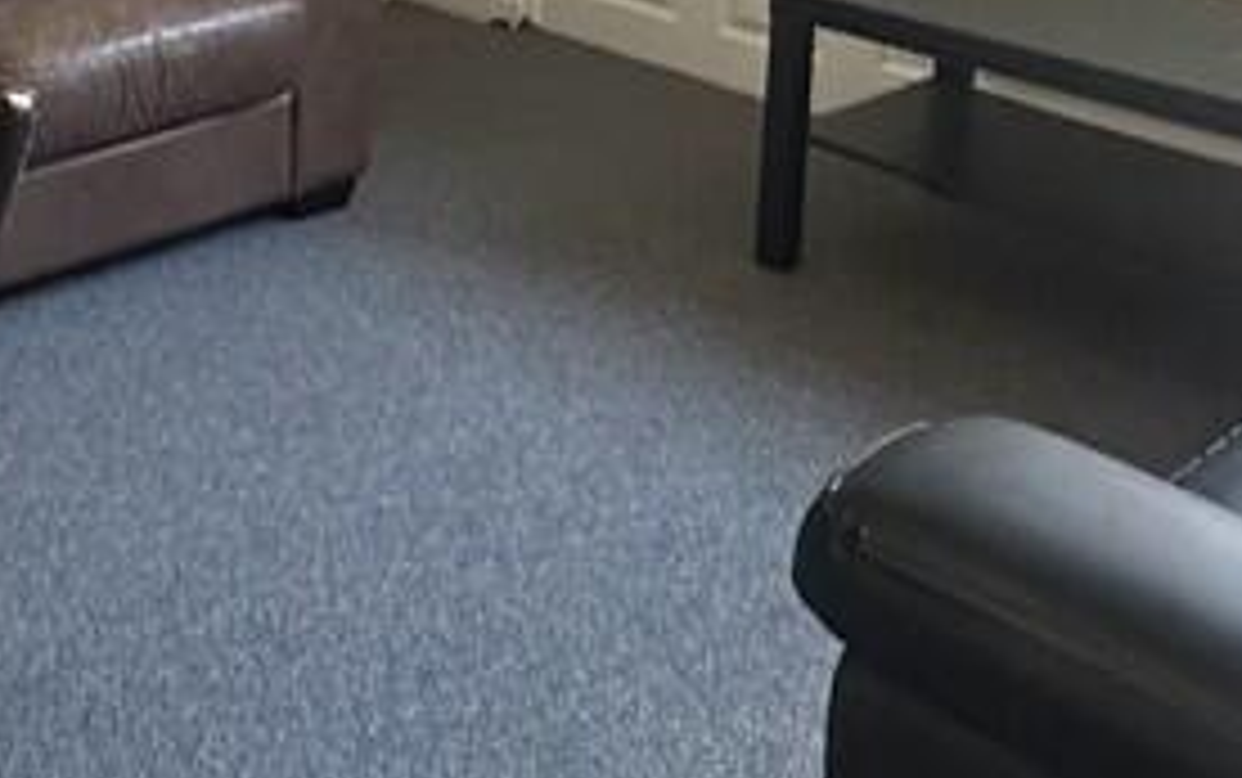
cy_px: -301
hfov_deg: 36.0
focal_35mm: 55
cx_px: 306
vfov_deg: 20.9
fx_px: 1863
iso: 640
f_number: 2.2
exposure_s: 1/60
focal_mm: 2.22
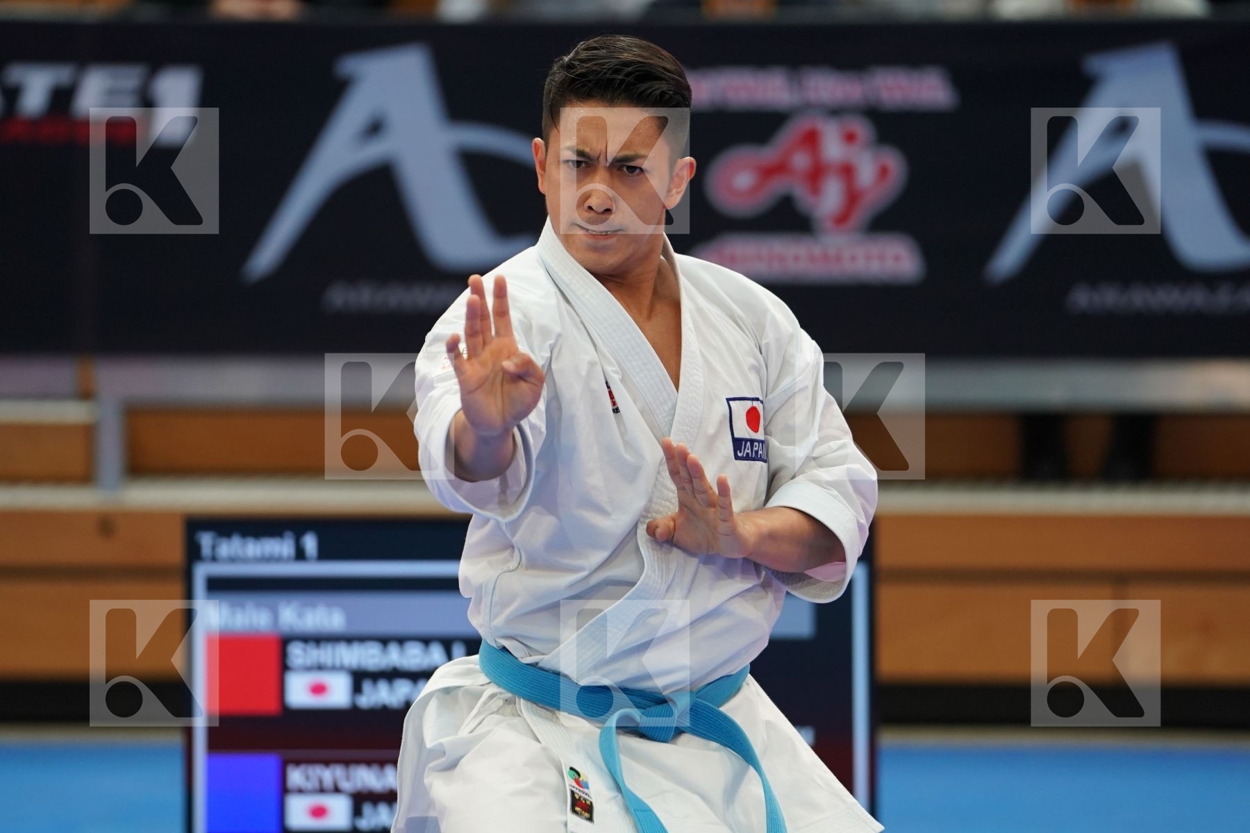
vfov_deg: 4.6
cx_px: 625
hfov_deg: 6.9
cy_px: 416
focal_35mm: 300
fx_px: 10416
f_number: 2.8
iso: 1000
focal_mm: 200
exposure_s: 1/500
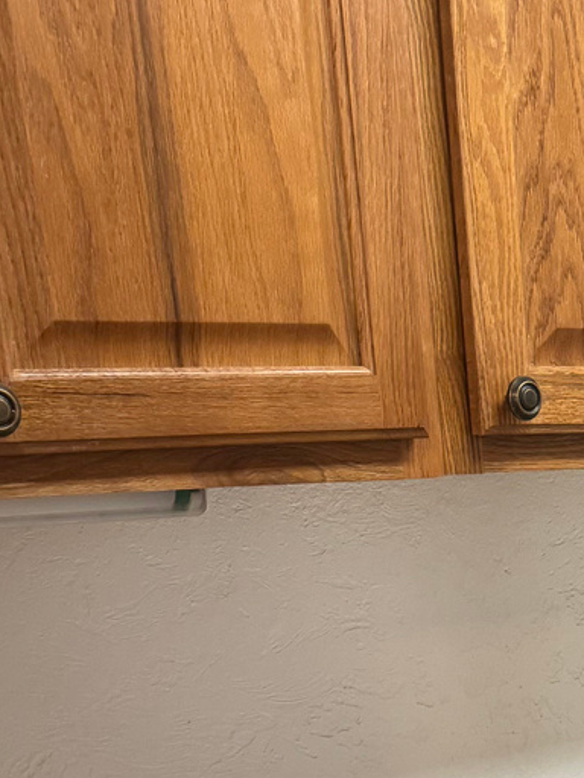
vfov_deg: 24.6
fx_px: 1620
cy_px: 919
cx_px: 747
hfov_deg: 19.0
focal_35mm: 72
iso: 320
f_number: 1.78
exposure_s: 1/60
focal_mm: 6.76
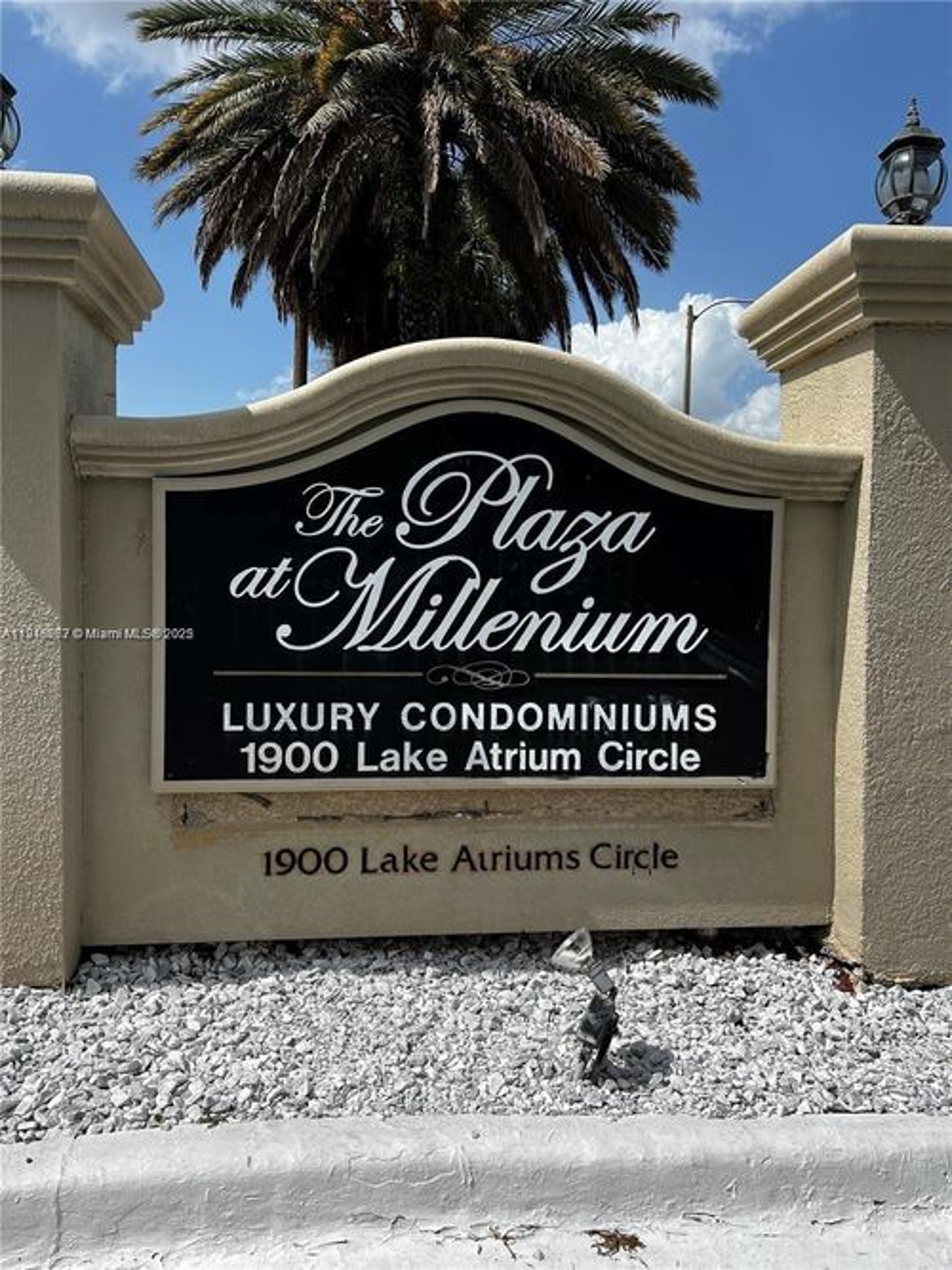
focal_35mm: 26
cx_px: 476
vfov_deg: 67.3
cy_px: 635
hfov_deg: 53.0
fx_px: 954
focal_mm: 5.7
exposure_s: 1/5319
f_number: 1.5
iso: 50
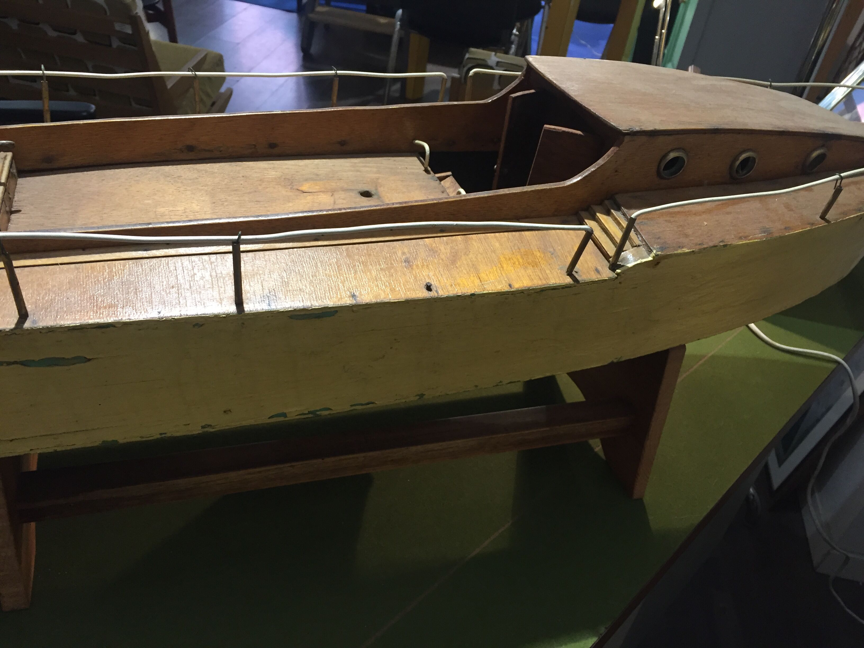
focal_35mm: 29
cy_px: 324
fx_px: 724
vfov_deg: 48.2
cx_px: 432
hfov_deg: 61.7
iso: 160
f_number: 2.2
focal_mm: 4.15
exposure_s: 1/33
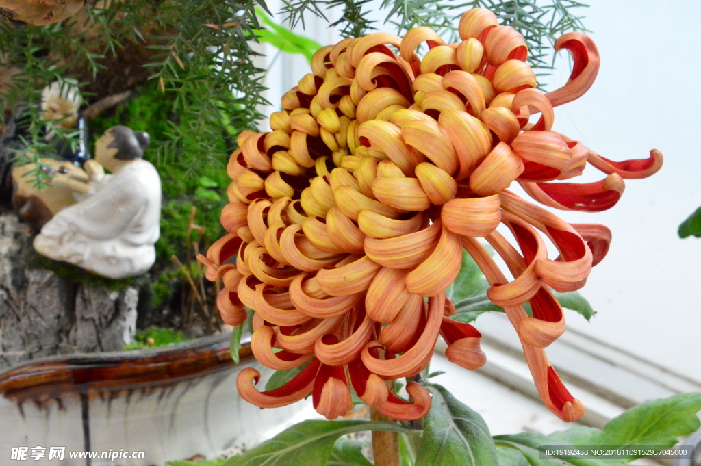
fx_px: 1693
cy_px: 233
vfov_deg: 15.7
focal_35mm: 87
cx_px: 350
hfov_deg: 23.4
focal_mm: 58
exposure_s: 1/160
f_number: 22
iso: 6400
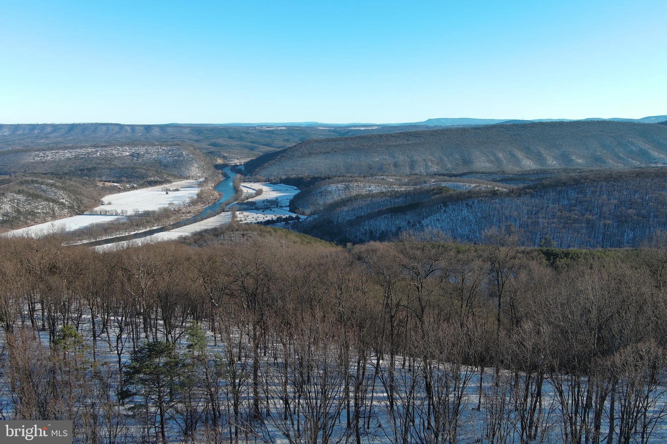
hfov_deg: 63.7
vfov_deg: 45.0
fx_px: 537
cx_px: 334
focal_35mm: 29
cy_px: 222
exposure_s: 1/664
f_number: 2.8
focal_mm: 10.57
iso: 100
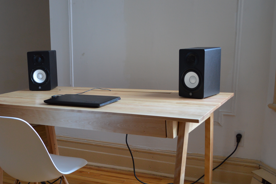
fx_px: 398
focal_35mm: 52
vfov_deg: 25.6
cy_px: 138
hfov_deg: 37.6
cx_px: 81
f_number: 3.8
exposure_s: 1/15
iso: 500
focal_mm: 22
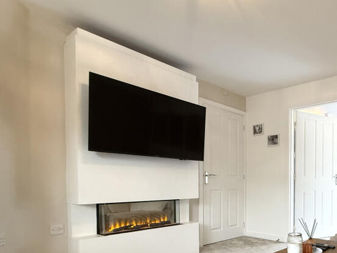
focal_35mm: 26
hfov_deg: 57.8
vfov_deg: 50.8
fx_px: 253
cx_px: 303
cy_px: 191
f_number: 2.2
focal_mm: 2.22
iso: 320
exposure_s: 1/100
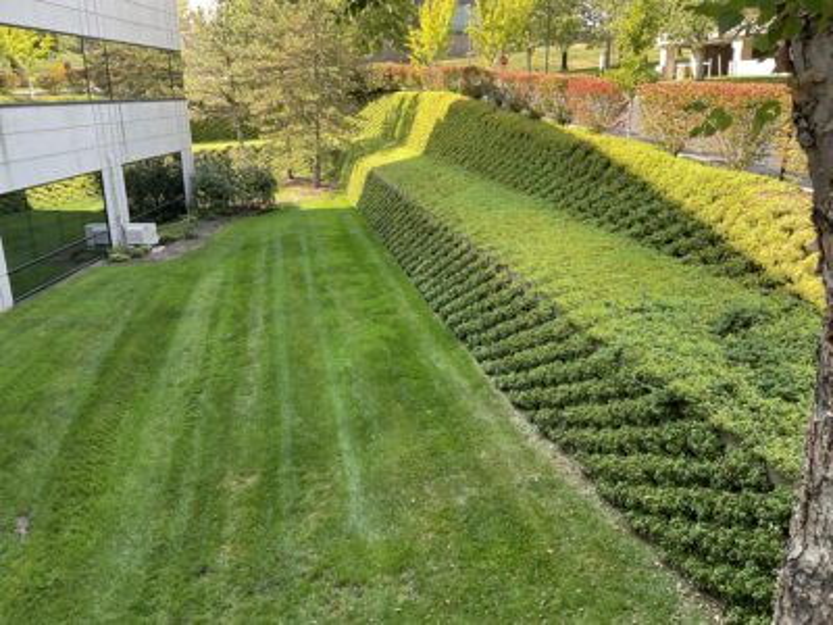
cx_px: 416
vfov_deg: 48.2
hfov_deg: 61.7
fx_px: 698
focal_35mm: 29
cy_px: 312
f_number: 1.8
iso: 20
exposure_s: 1/122
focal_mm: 3
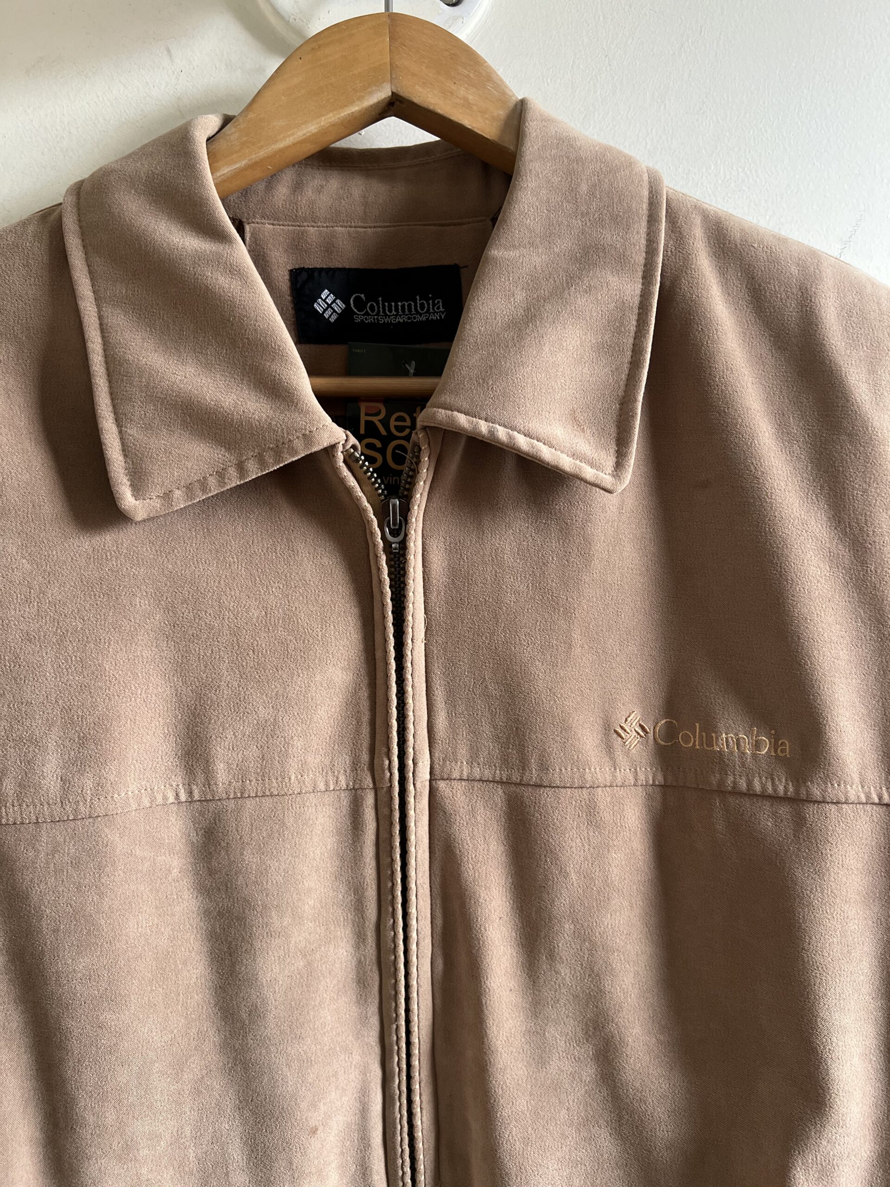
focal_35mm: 26
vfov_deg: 67.3
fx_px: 891
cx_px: 445
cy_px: 594
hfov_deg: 53.1
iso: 125
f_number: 1.5
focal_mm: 5.7
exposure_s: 1/113
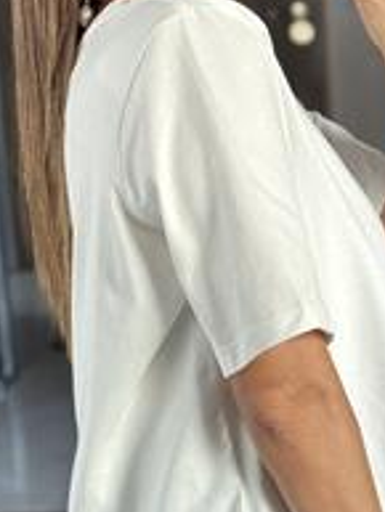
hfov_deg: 11.8
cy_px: 228
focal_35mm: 126
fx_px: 1866
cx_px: 273
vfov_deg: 15.6
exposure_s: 1/67
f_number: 1.78
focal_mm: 6.86
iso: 125
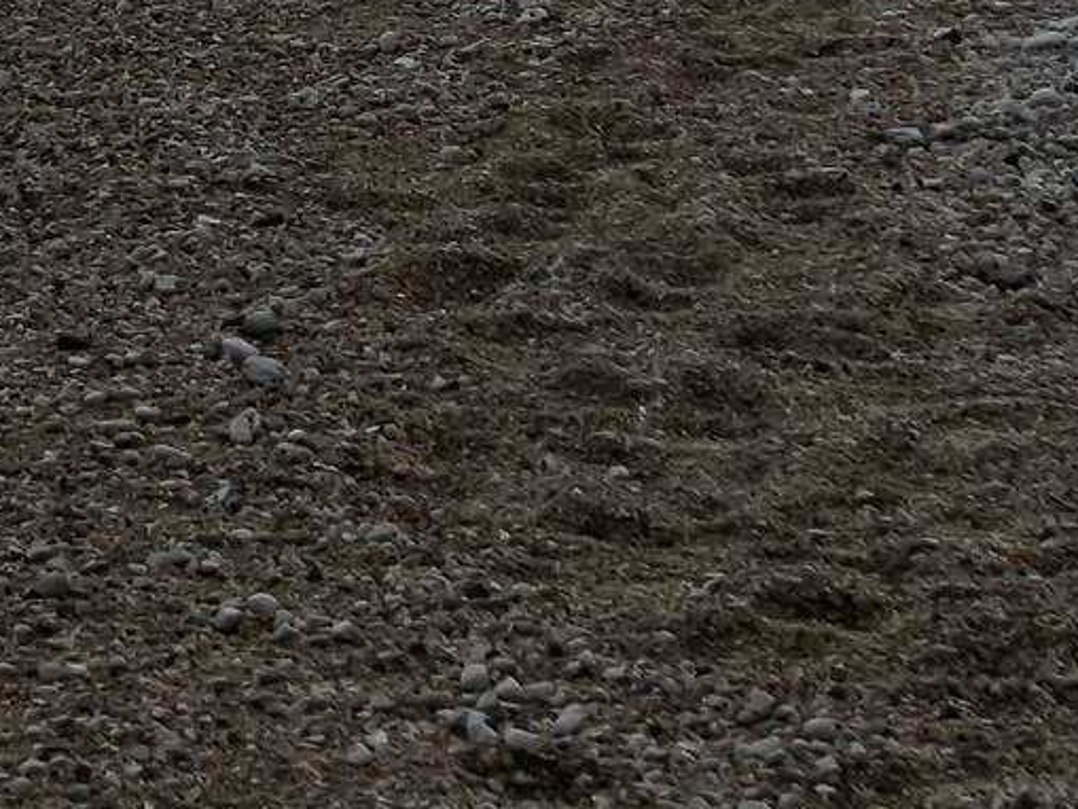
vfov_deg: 7.8
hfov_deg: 10.7
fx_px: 5576
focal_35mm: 179
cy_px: -938
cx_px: -489
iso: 200
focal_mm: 19
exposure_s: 1/250
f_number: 7.1
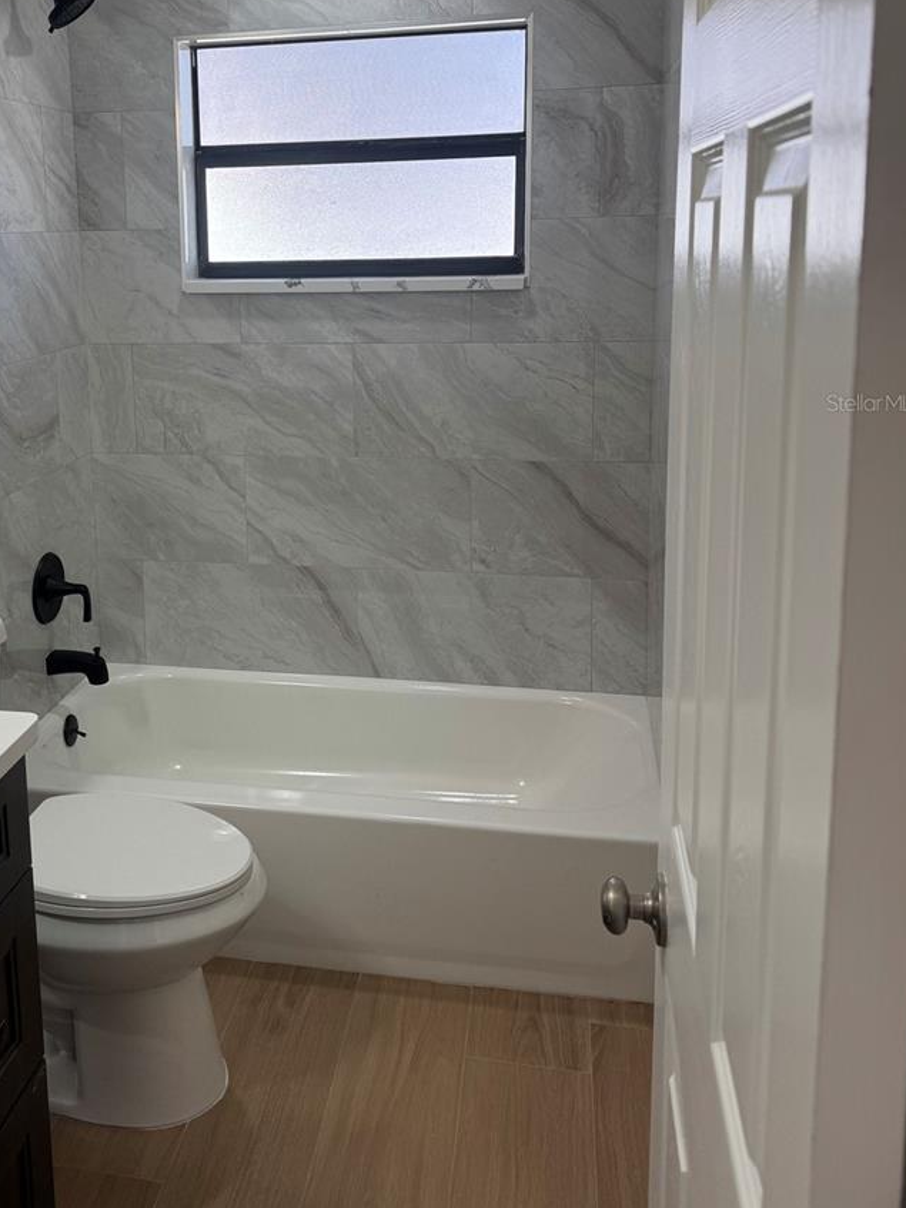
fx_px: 1187
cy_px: 402
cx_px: 285
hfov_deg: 41.1
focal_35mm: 34
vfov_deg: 52.9
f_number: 1.78
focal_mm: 6.76
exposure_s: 1/197
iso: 80
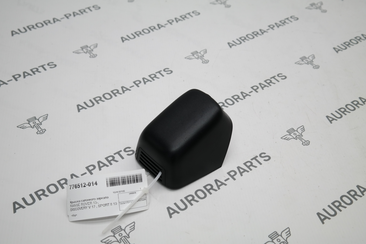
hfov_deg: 39.6
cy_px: 122
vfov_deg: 27.0
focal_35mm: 50
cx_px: 183
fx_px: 508
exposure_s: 1/80
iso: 200
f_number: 4.5
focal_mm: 33
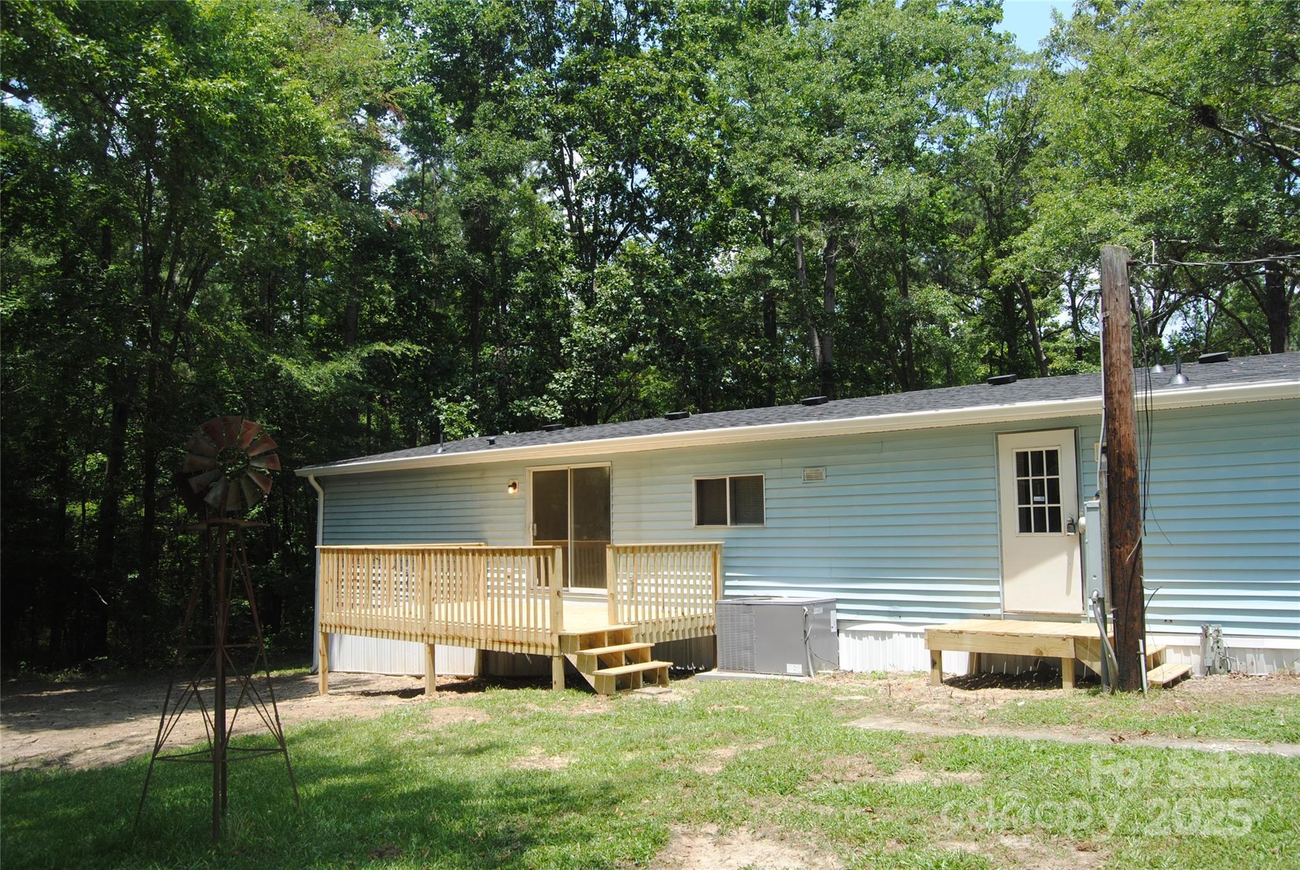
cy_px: 435
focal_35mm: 27
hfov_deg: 67.3
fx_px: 976
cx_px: 650
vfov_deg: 48.0
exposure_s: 1/200
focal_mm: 18
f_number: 6.3
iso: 100
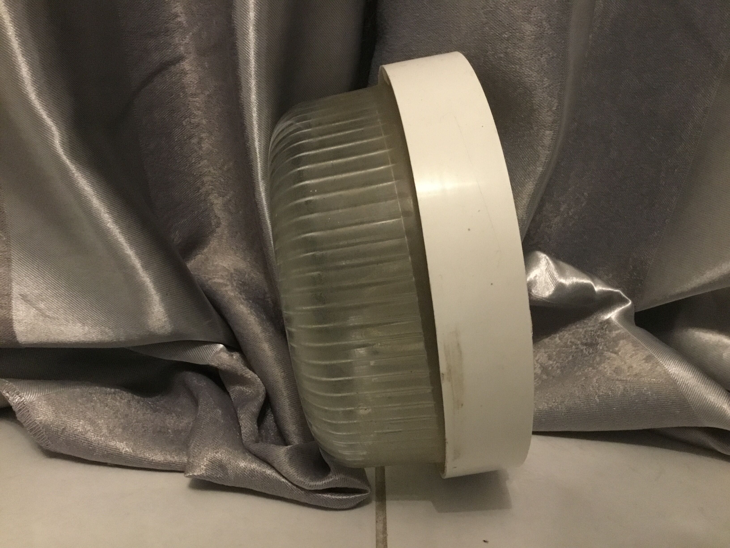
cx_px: 365
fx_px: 654
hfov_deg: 58.4
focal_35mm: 31
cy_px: 274
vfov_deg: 45.4
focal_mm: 3.3
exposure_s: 1/17
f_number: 2.4
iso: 500
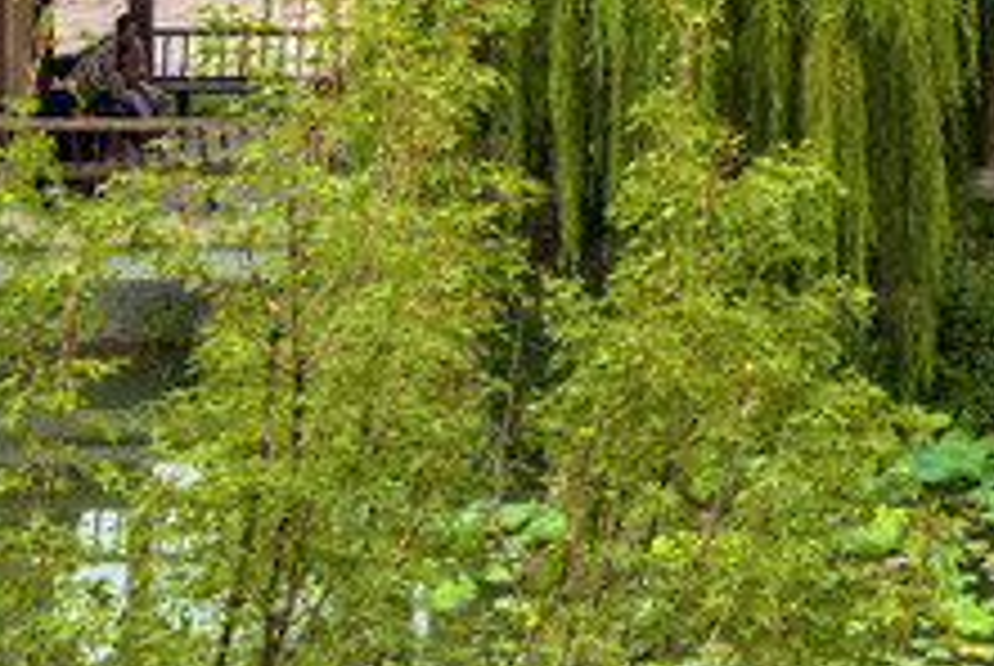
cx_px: 1799
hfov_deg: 10.2
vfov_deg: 7.1
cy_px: -434
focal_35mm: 190
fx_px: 5253
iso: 200
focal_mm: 35
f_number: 9
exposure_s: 1/200
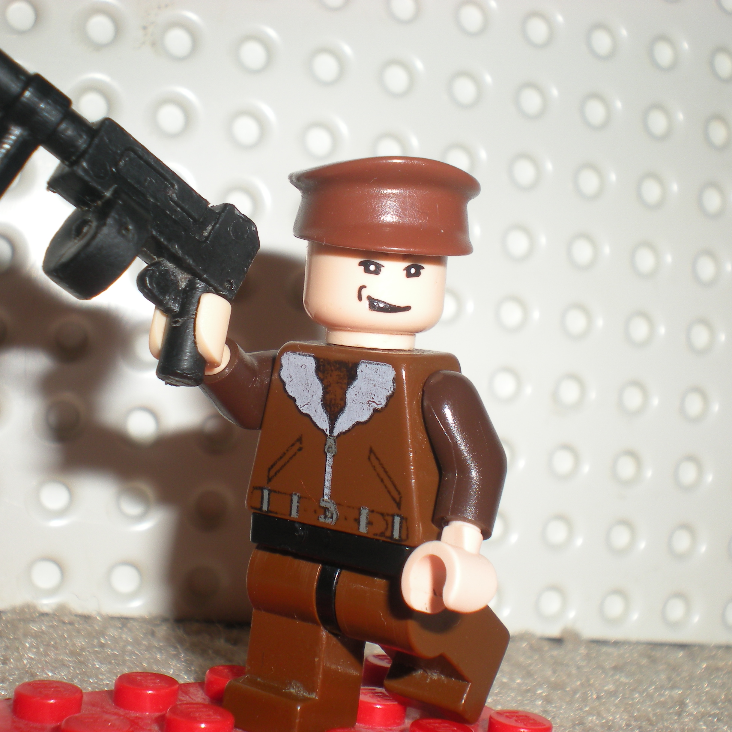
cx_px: 339
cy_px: 365
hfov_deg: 32.8
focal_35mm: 52
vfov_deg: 32.8
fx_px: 1244
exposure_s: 1/60
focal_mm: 7.4
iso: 64
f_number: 4.9
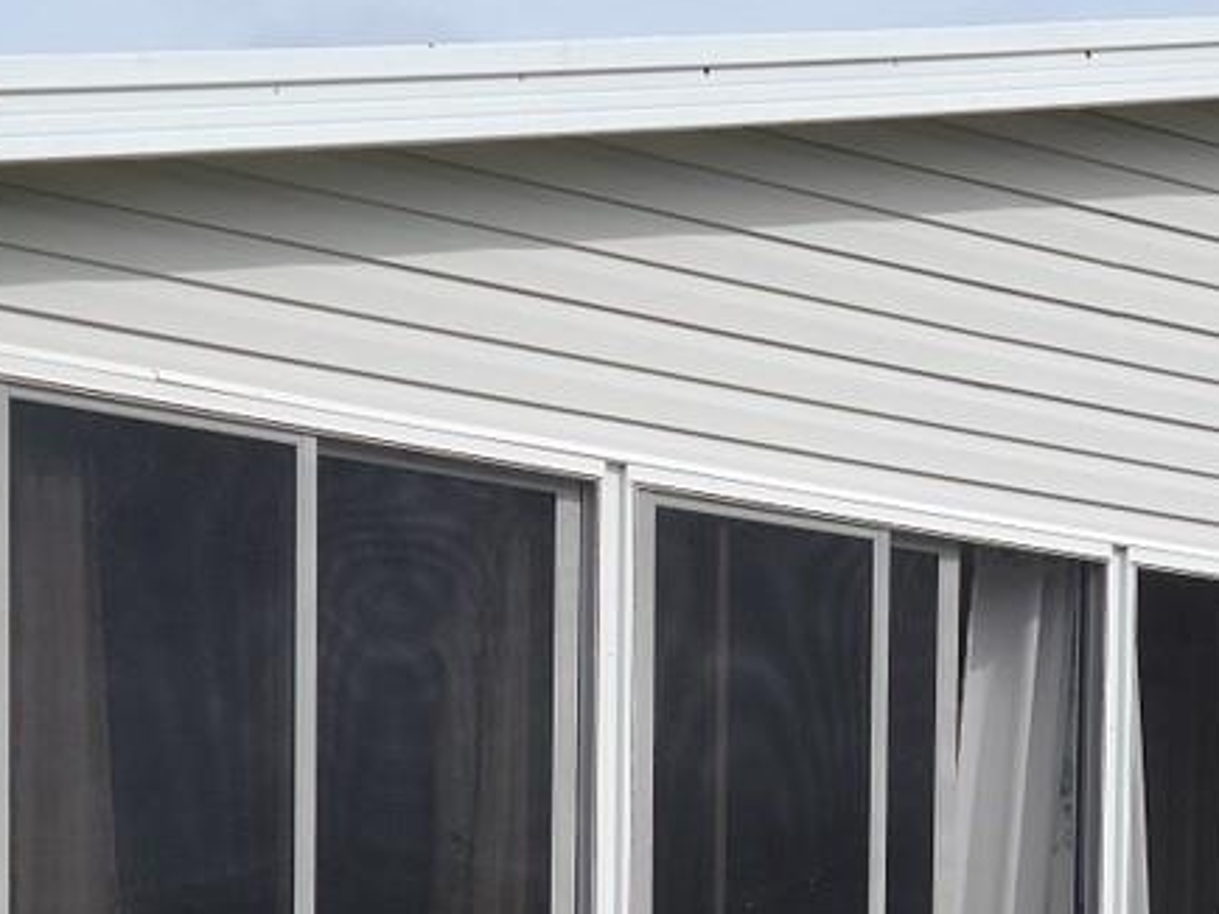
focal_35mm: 103
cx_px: 696
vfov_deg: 13.8
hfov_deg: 19.1
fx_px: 3626
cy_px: 1215
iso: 25
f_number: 2
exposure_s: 1/924
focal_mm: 5.9
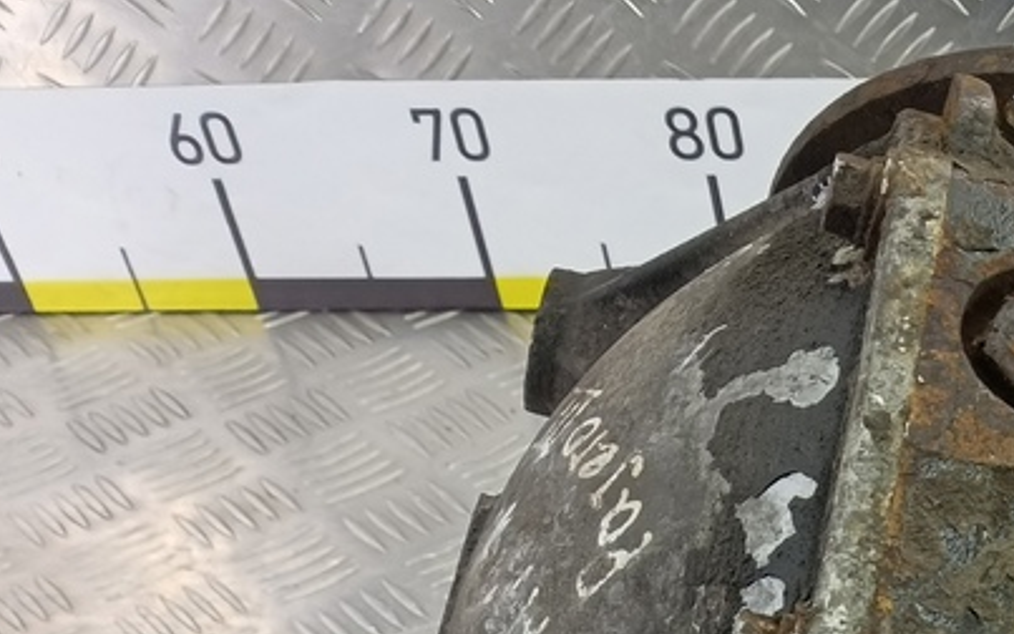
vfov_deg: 19.4
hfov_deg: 28.3
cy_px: 823
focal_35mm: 62
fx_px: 1714
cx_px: 1248
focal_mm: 4.11
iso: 135
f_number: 1.6
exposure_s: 1/50
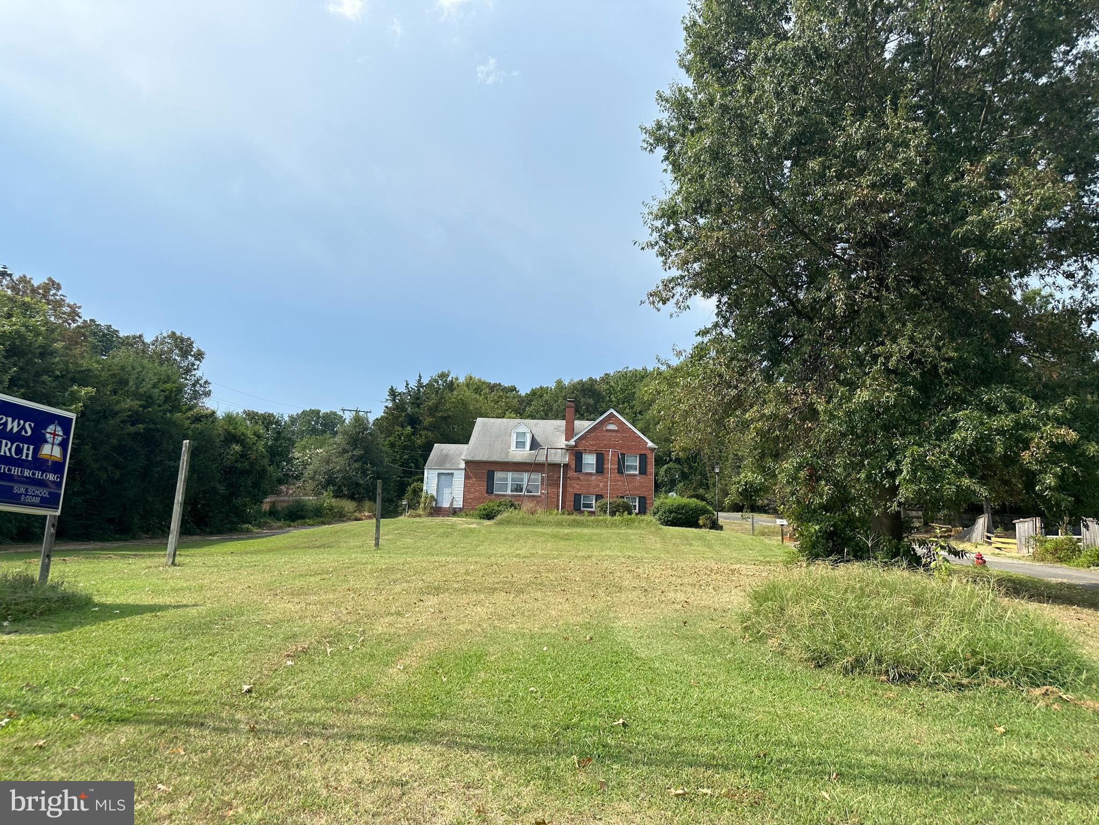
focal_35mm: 24
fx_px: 762
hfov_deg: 71.6
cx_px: 550
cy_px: 412
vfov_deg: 56.8
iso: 80
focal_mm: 6.86
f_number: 1.78
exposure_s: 1/4348
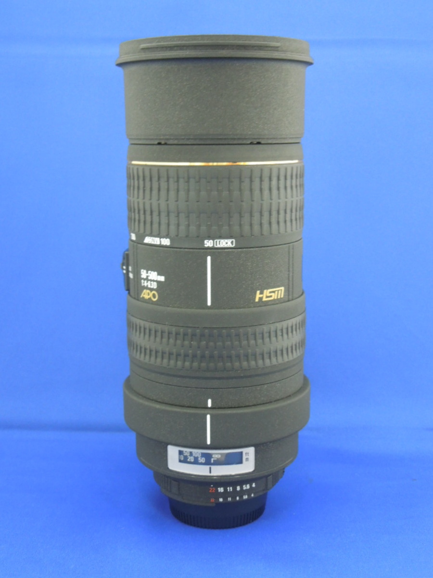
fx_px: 801
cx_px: 216
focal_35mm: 48
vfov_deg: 39.7
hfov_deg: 30.3
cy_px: 289
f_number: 4
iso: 400
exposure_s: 1/13
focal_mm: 8.7
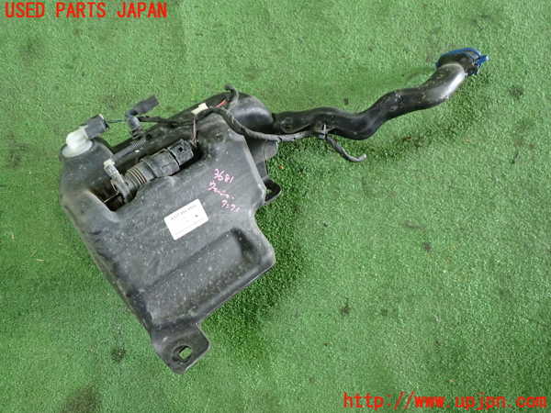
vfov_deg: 46.8
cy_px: 206
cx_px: 276
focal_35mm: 30
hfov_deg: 60.0
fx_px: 478
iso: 400
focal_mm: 5.4
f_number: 2.3
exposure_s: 1/30
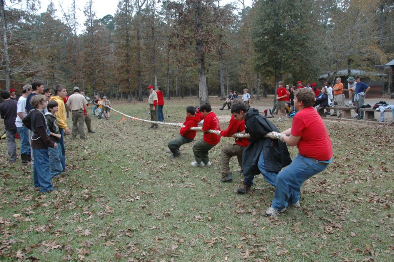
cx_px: 197
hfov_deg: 57.3
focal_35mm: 33
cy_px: 131
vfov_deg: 39.9
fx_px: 361
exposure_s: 1/60
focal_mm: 22
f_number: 4.5
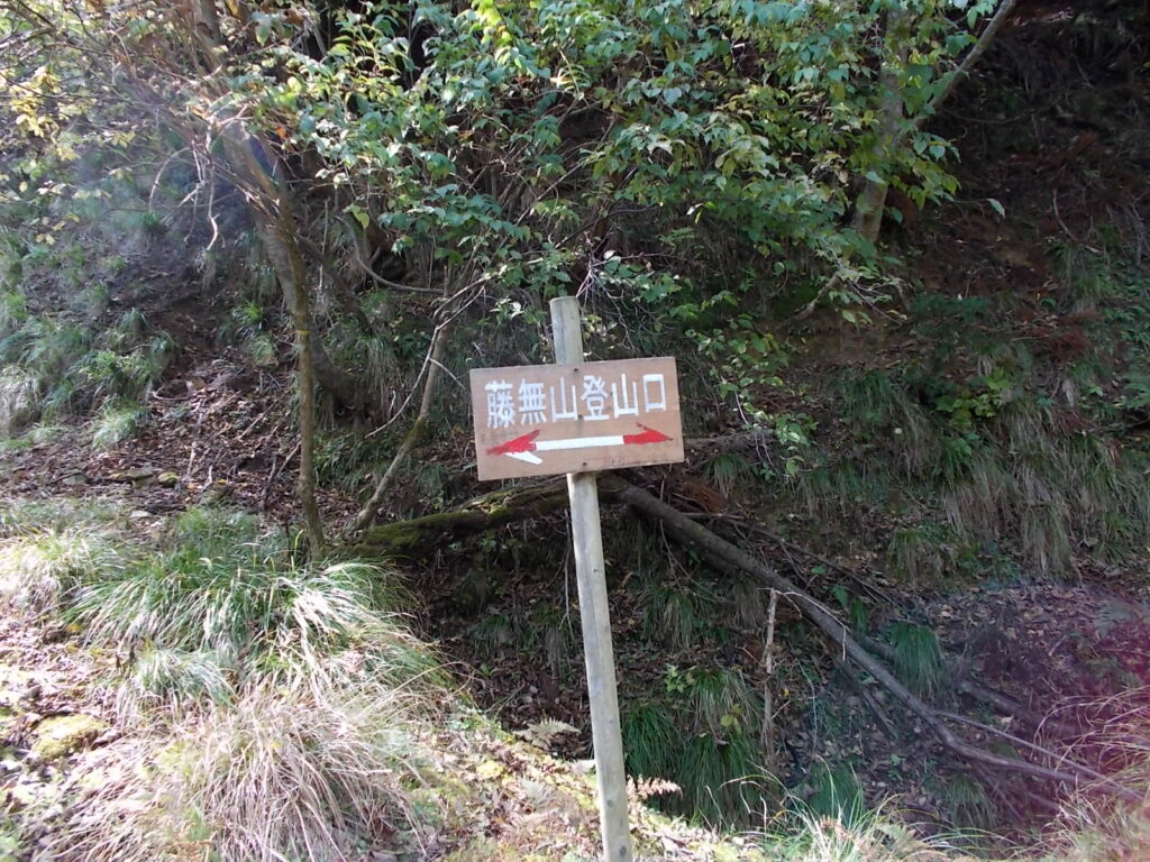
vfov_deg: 53.1
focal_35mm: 26
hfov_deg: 67.3
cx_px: 575
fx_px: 864
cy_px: 431
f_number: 3.2
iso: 80
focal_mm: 4.6
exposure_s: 1/60
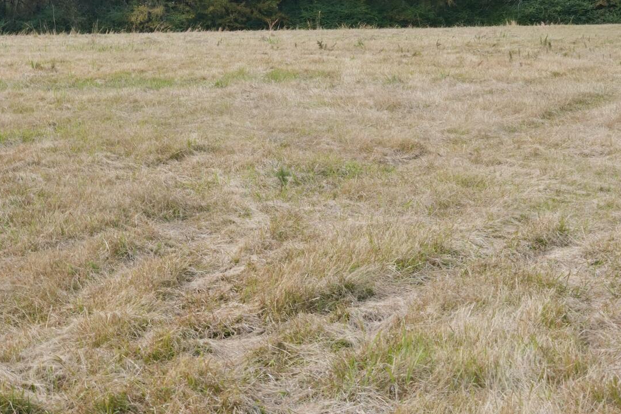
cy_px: 32
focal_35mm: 117
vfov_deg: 11.6
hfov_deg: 17.4
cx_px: 140
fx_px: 2018
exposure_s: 1/40
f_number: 18
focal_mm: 42
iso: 320
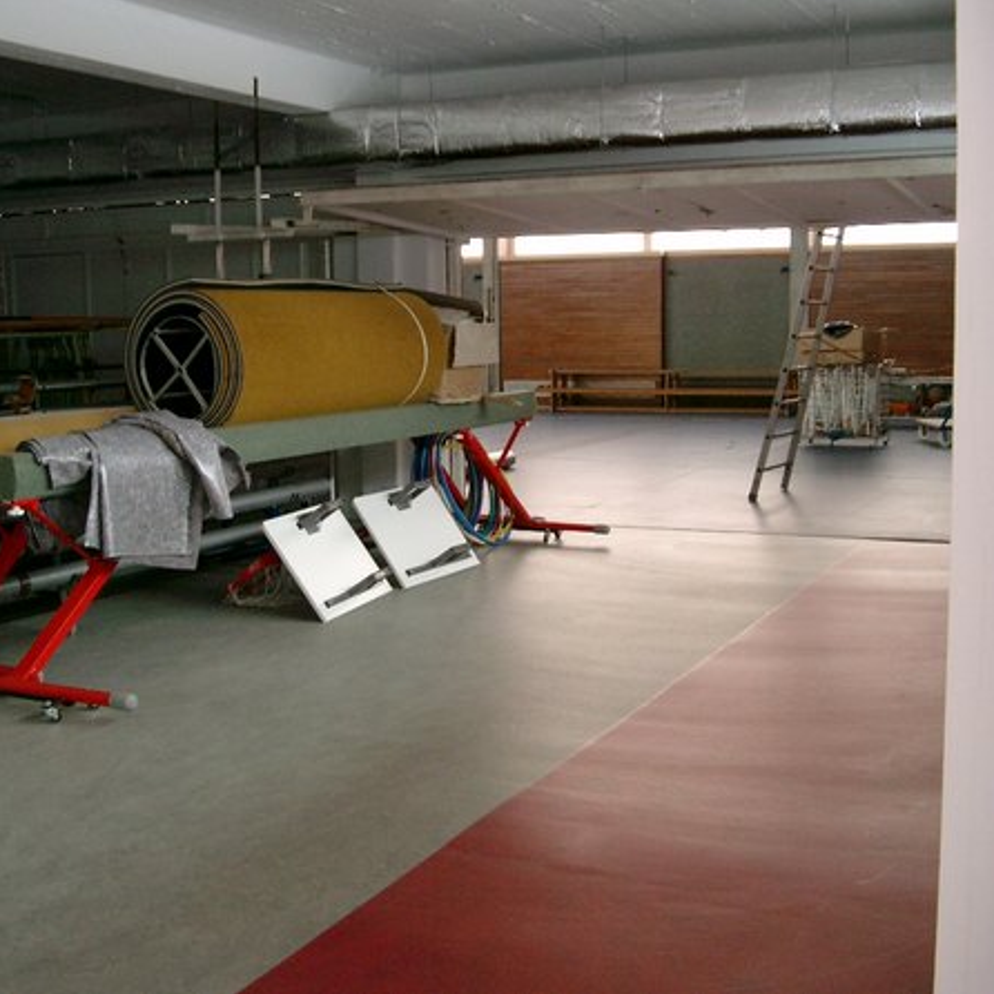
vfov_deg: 38.3
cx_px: 450
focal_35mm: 44
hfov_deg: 38.3
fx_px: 1429
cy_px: 495
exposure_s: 1/20
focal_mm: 7.6
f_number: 2.6
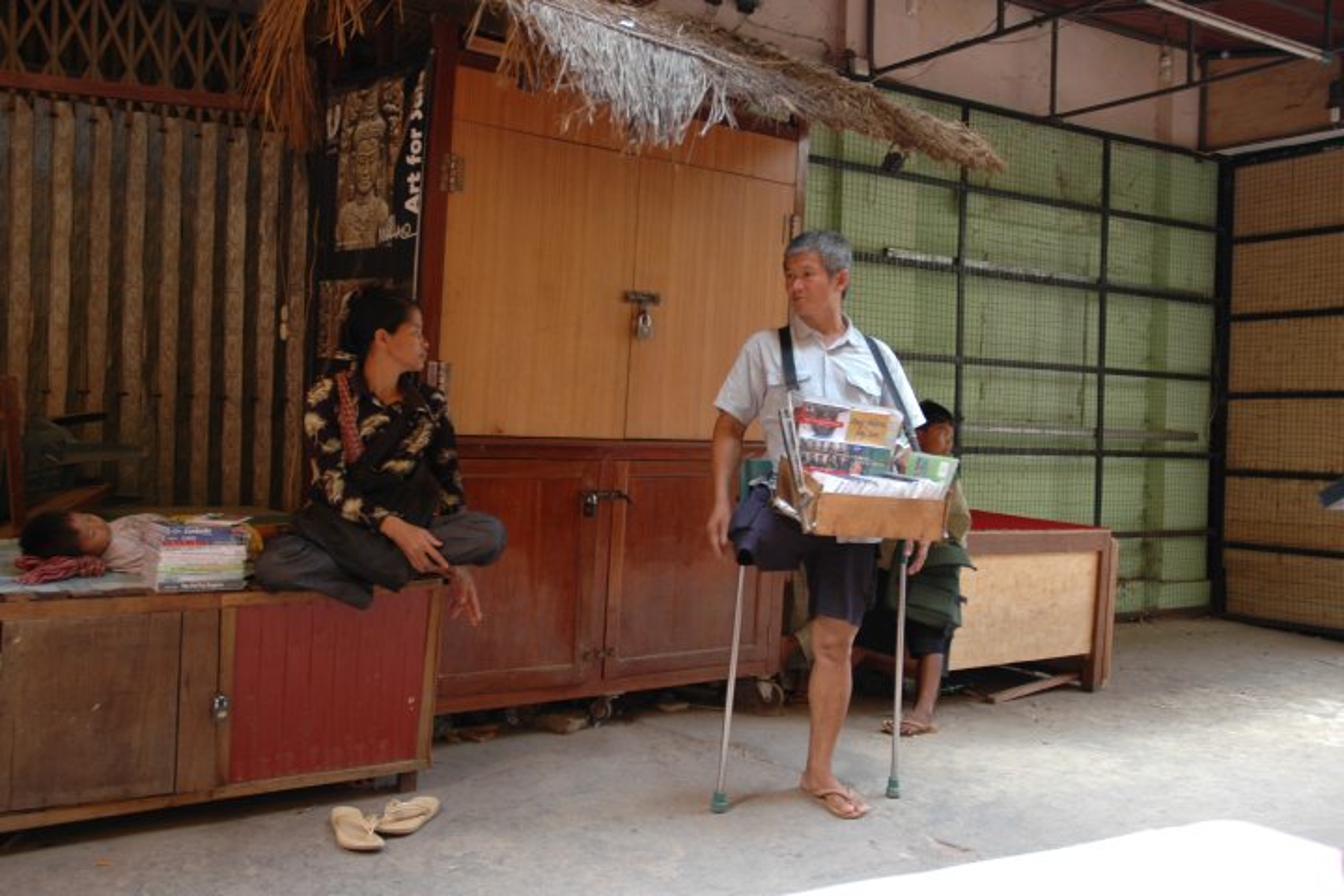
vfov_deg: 36.9
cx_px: 672
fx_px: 1344
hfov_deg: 53.1
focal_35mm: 36
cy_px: 448
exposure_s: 1/30
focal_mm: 24
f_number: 3.8
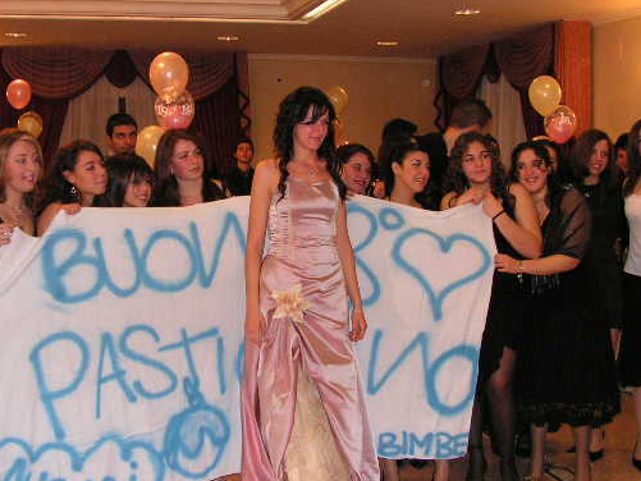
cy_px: 207
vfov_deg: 31.5
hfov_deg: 41.2
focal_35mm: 46
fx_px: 852
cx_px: 288
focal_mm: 6
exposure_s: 1/40
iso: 200
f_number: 3.2
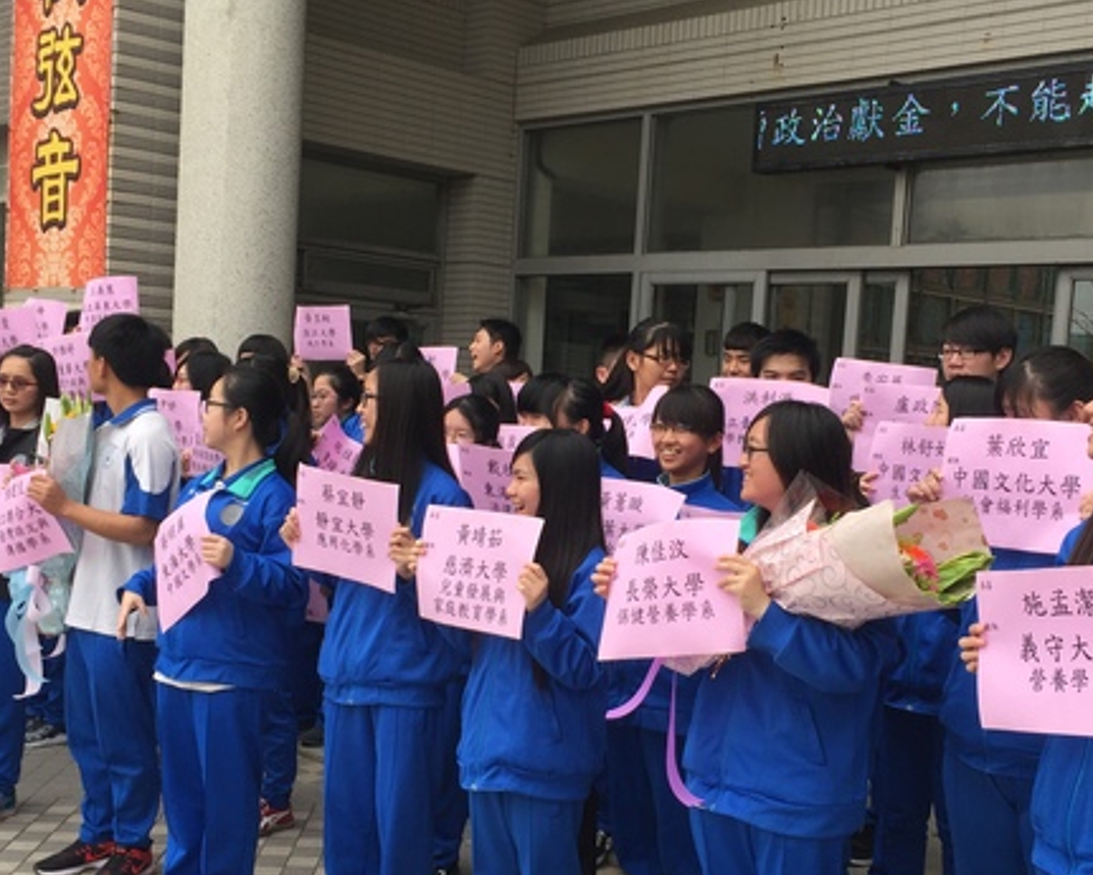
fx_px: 1488
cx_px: 583
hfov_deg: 40.3
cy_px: 506
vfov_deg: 32.7
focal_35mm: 46
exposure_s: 1/590
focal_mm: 4.15
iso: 32
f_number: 2.2
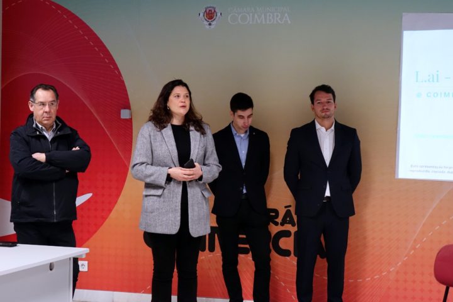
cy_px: 151
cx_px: 226
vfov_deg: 20.3
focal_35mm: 67
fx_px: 843
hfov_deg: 30.1
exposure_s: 1/160
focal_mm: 24.75
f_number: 2.8
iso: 2000
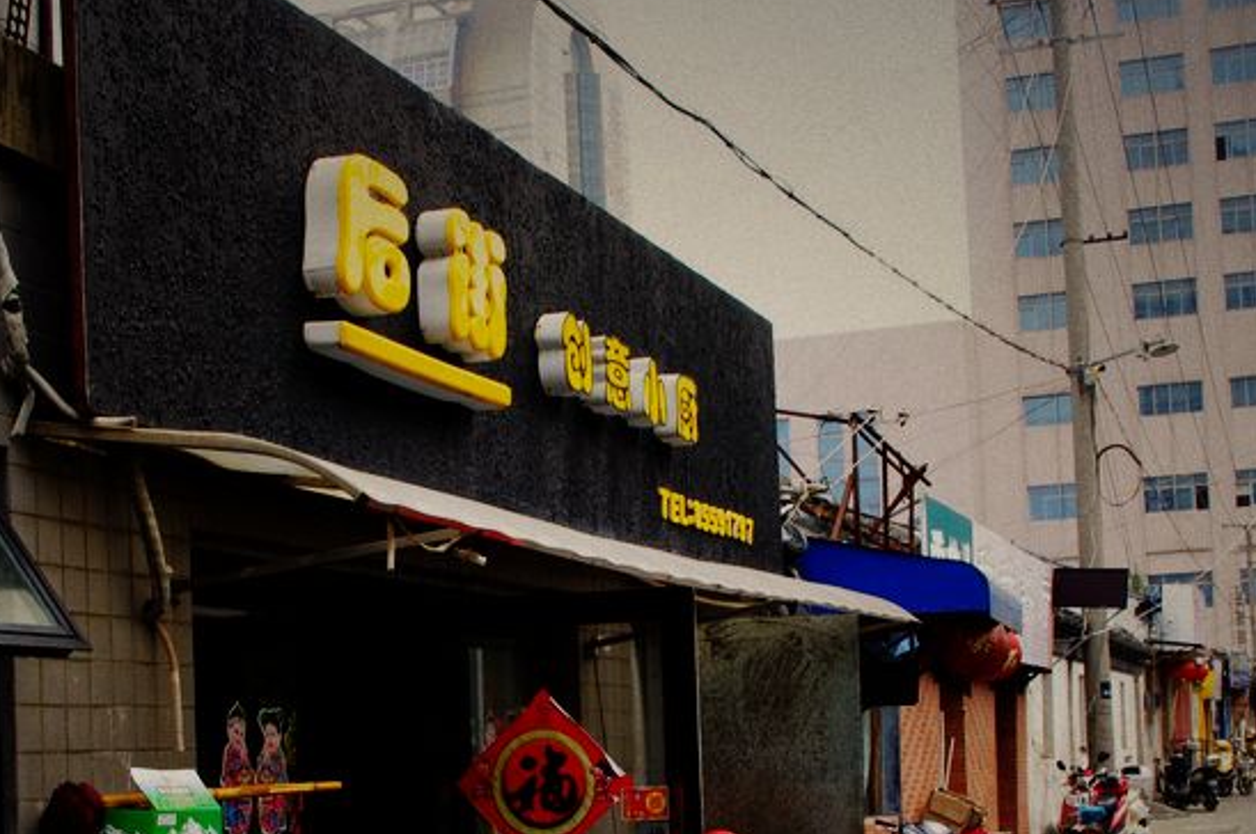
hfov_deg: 32.3
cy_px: 687
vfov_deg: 21.5
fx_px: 2161
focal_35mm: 62
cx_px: 470
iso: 400
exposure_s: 1/125
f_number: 11
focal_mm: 23.13
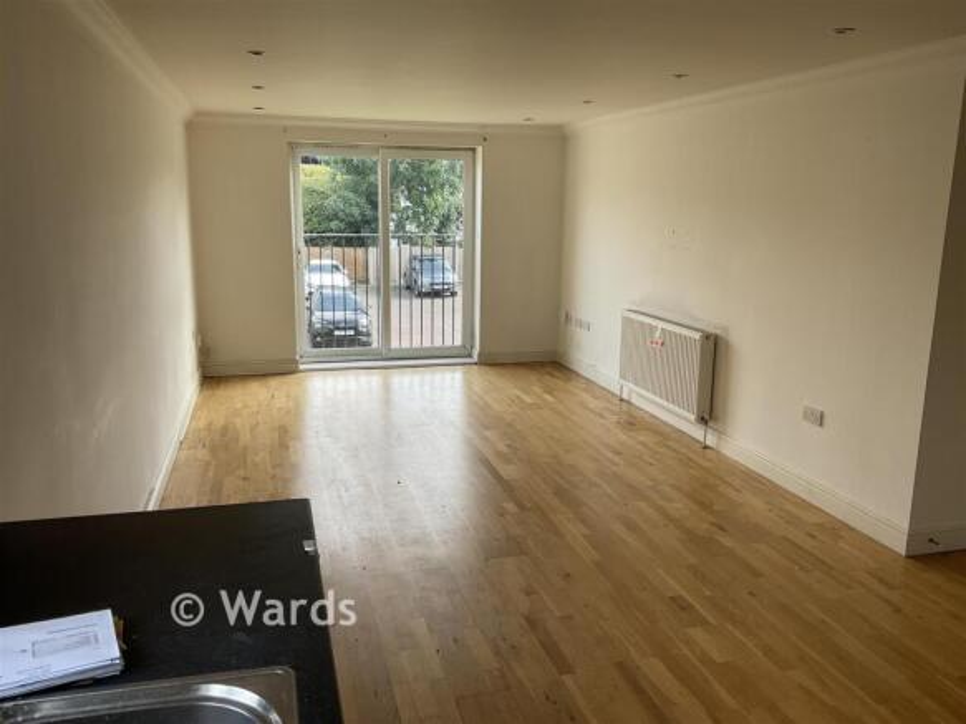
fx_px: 809
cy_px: 362
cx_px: 483
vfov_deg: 48.2
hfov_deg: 61.7
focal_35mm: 29
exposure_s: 1/122
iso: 25
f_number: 1.8
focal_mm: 3
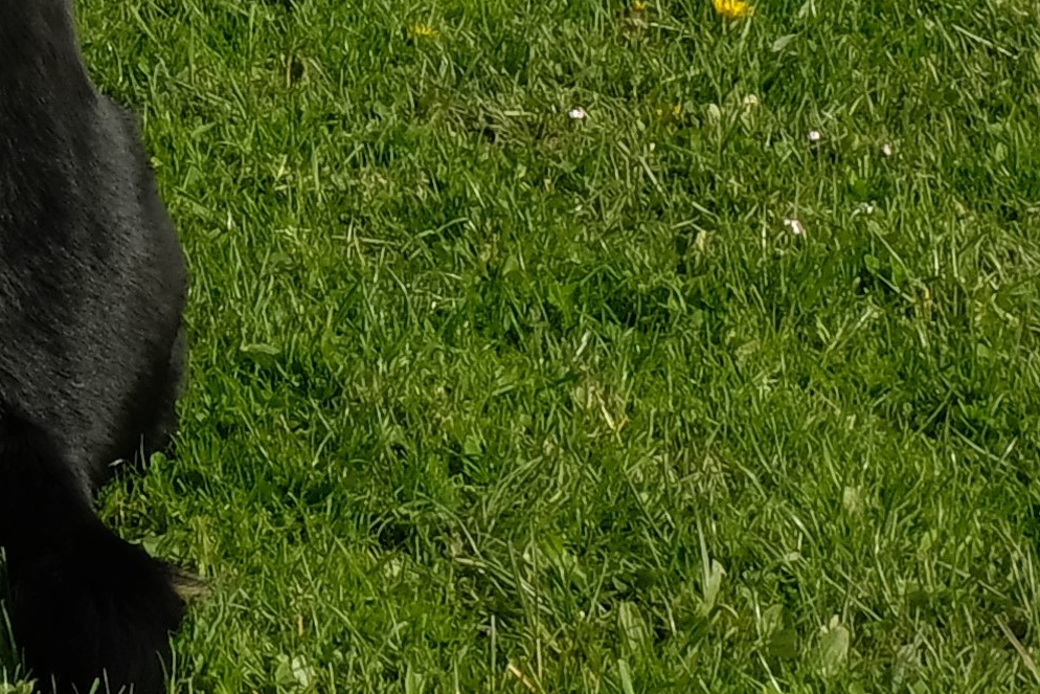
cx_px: -1731
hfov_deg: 8.3
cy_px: -1002
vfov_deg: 5.9
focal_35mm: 222
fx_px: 6414
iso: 320
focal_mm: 26.5
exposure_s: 1/125
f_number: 14
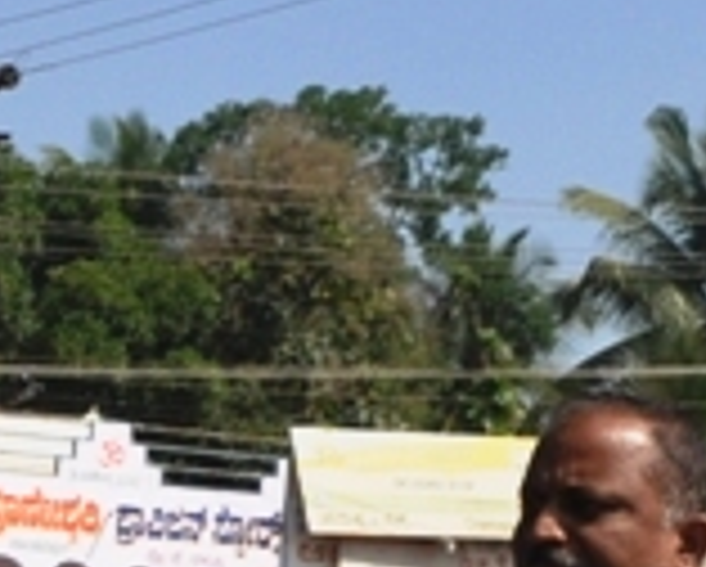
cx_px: -265
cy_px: 468
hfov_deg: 10.3
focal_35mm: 183
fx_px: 3829
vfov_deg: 8.4
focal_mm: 20
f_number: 10
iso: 200
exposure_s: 1/400
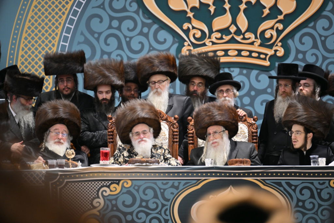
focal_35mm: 200
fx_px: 1856
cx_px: 167
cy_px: 112
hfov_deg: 10.3
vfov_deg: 6.9
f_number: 2.8
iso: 500
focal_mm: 200
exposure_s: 1/200
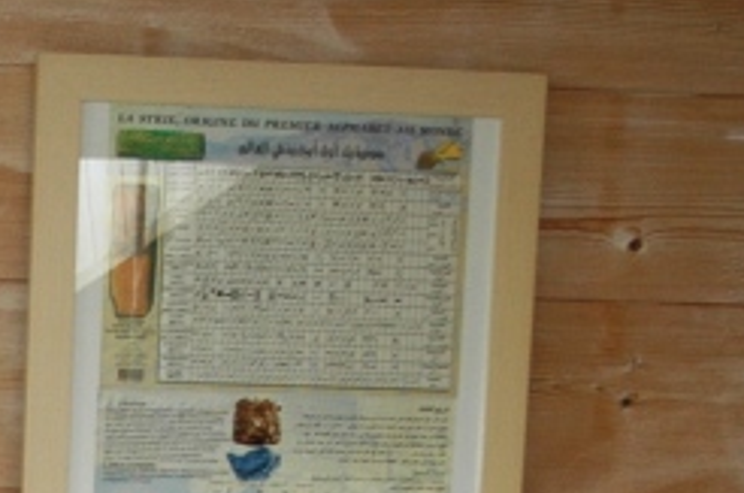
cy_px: 1009
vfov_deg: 8.6
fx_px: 3094
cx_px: -369
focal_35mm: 150
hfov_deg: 13.0
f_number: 3.8
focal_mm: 24
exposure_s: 1/60
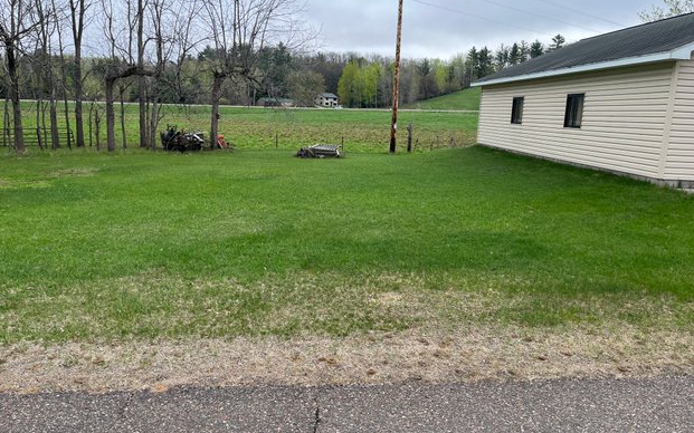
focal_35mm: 28
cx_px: 345
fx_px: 530
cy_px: 215
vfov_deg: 44.5
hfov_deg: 66.5
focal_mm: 5.1
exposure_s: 1/1186
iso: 50
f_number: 1.6
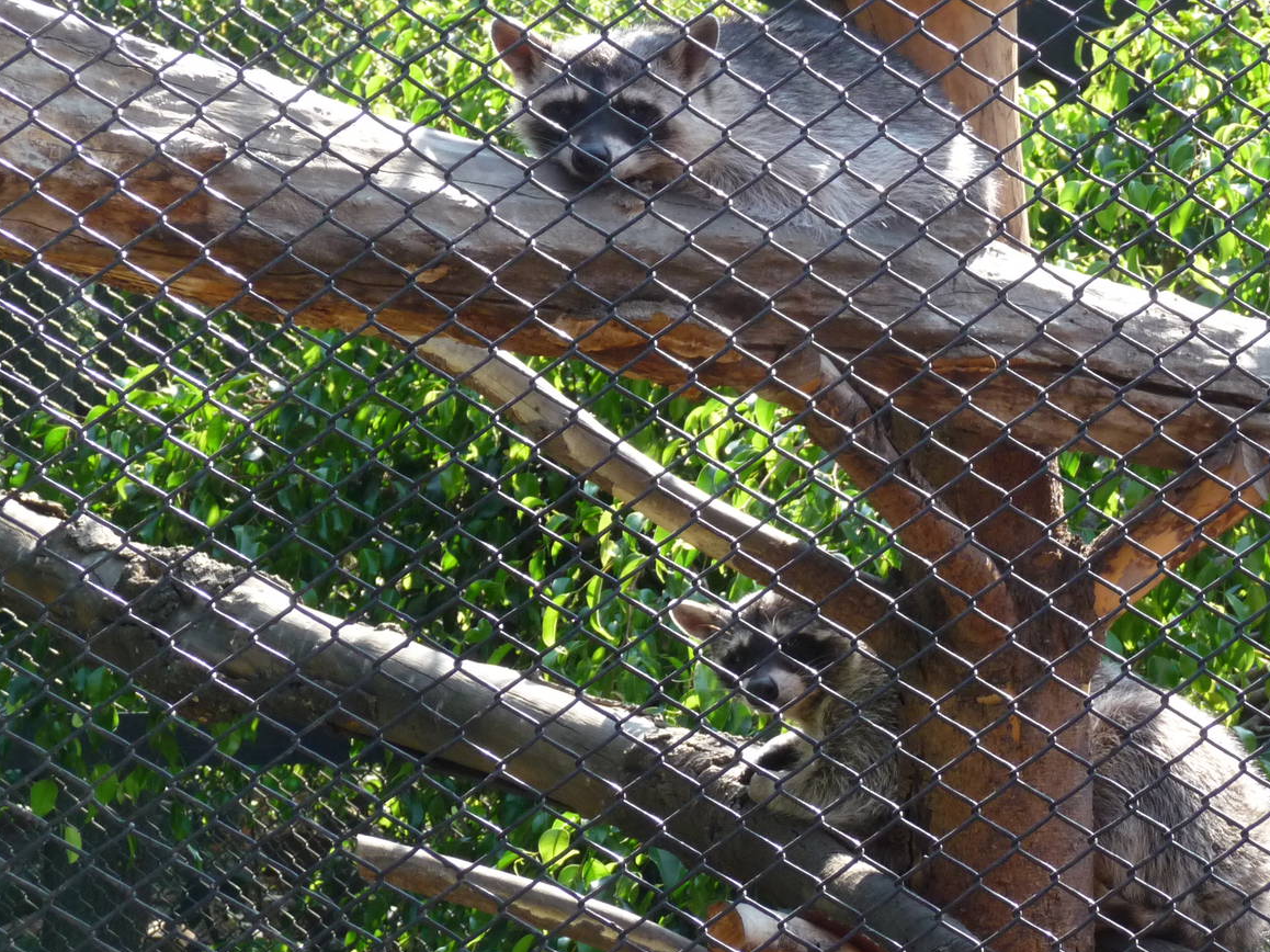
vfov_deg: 12.0
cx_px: 821
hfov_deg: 16.0
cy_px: 367
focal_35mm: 123
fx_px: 4512
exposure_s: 1/125
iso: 200
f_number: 4.7
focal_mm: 15.2
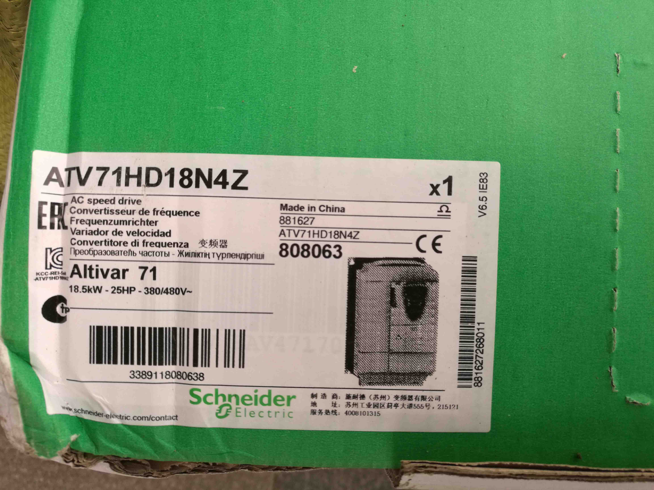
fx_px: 510
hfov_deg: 65.3
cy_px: 245
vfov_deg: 51.4
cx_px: 327
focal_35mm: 27
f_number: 2
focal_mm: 4.04
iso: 50
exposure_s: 1/254
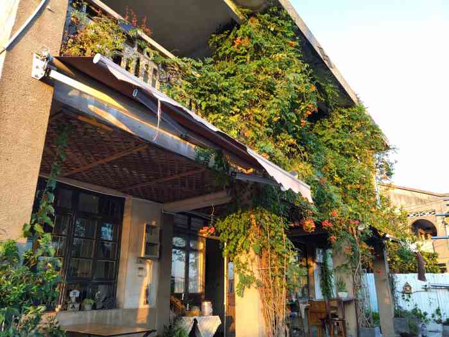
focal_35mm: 30
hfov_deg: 60.0
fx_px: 389
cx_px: 224
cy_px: 168
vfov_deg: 46.8
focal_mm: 4.35
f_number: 1.8
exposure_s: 1/100
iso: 56
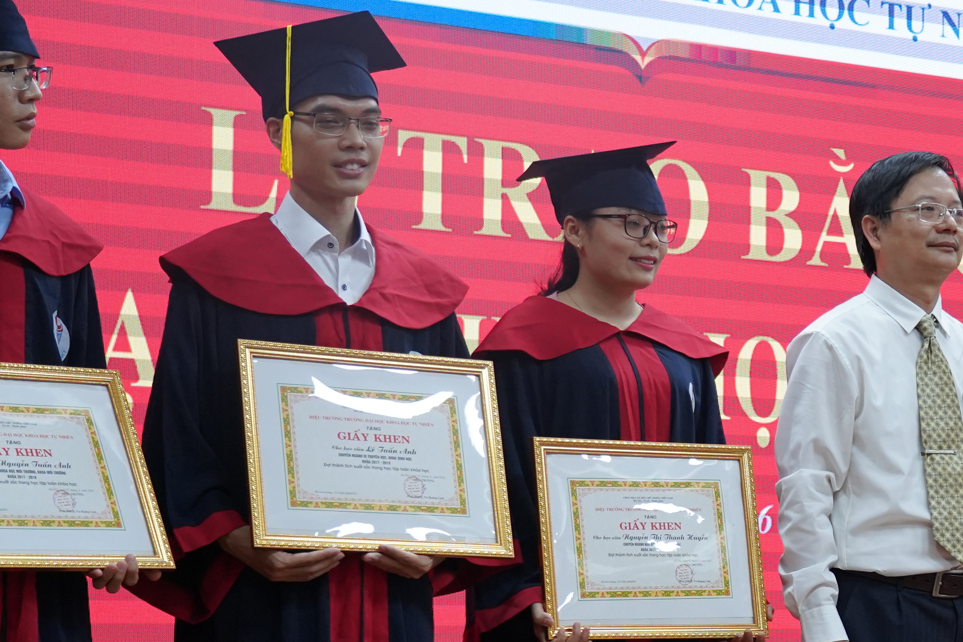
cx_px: 936
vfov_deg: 12.7
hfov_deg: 18.7
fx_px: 2862
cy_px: 518
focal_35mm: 107
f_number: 4
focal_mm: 43
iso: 2000
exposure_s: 1/160
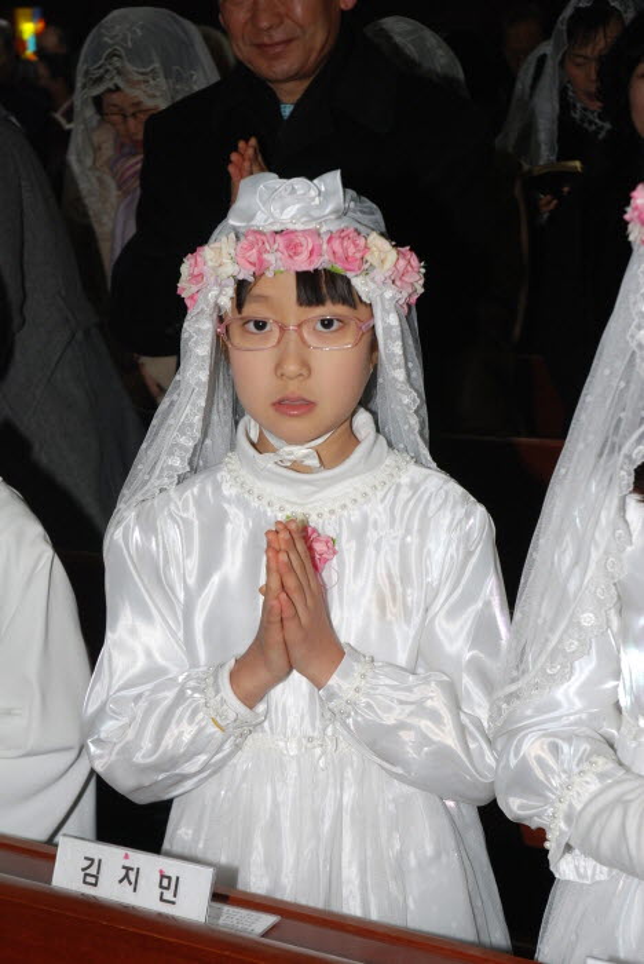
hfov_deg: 19.0
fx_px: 1928
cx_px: 322
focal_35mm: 72
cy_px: 482
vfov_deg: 28.1
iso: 200
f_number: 7.1
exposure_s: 1/60
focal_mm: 48
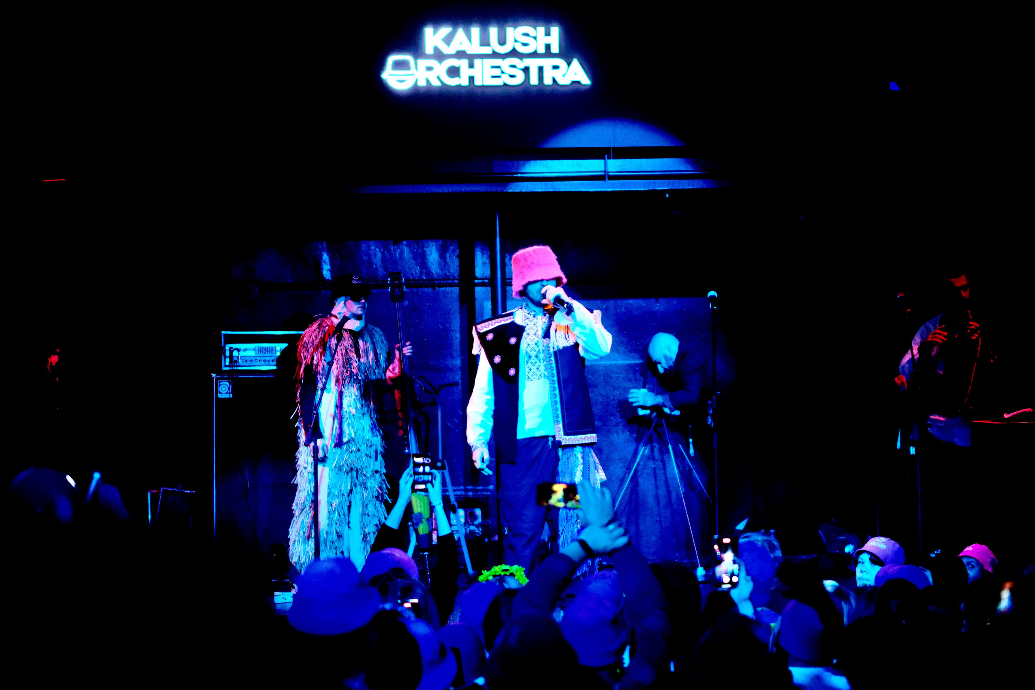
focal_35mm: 84
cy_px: 345
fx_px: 2415
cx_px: 518
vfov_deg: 16.3
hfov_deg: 24.2
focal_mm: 56
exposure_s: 1/800
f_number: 1.2
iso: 6400
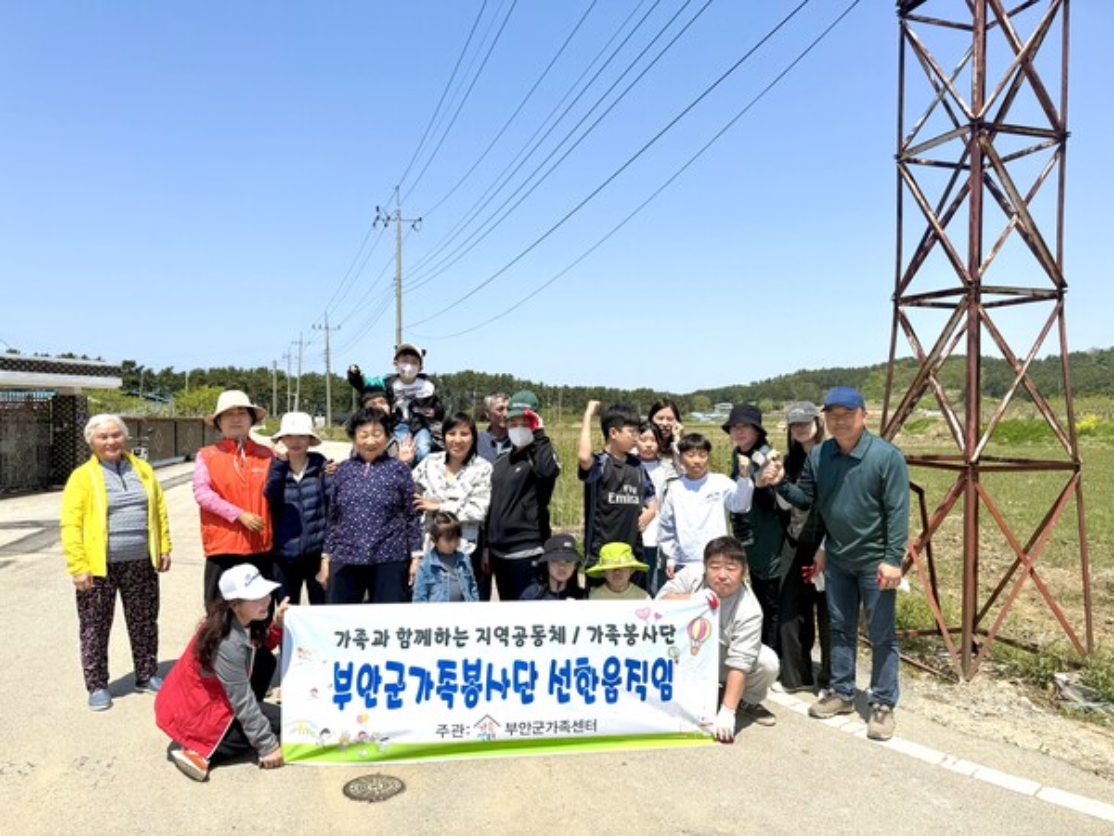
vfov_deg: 56.8
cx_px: 557
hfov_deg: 71.6
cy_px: 418
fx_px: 772
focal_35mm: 24
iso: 80
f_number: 1.78
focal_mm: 6.76
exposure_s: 1/4975
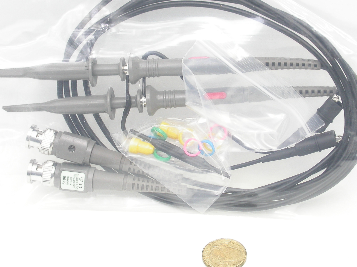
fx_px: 1072
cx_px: 201
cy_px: 110
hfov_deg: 18.9
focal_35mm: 104
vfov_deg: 14.2
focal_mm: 17.8
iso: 100
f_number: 3.6
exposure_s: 1/54.6
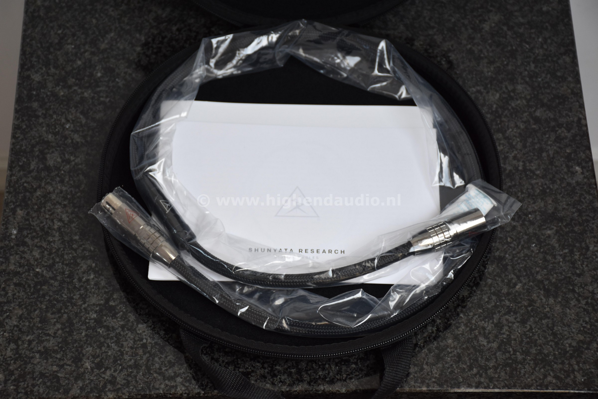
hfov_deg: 24.2
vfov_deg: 16.3
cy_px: 200
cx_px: 299
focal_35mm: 84
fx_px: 1395
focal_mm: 56
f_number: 5
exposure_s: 1/100
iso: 400
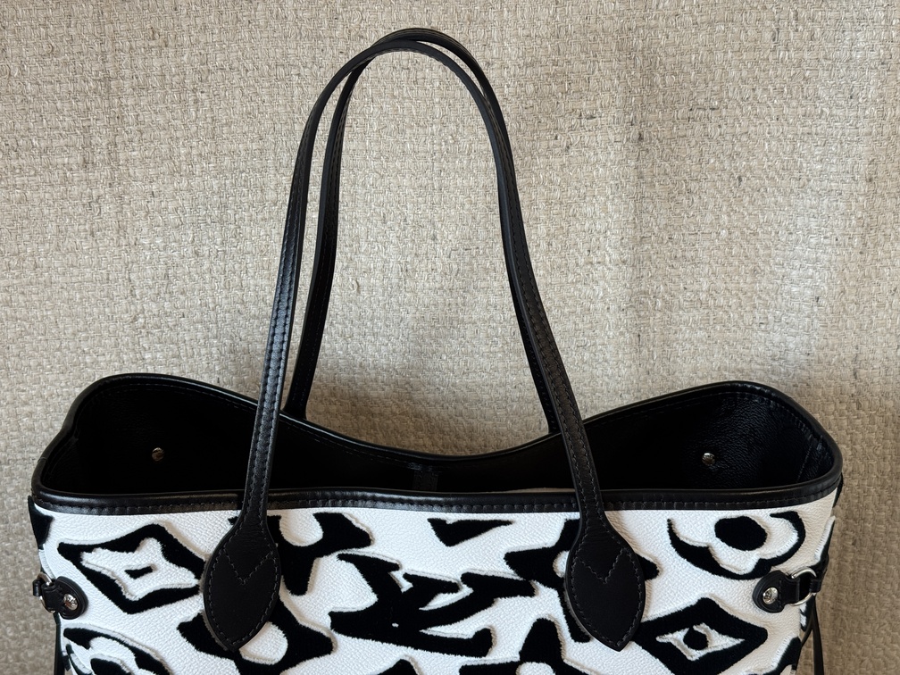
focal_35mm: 48
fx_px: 1248
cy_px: 338
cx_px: 450
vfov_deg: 30.3
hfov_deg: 39.7
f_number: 1.78
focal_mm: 6.76
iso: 100
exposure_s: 1/100
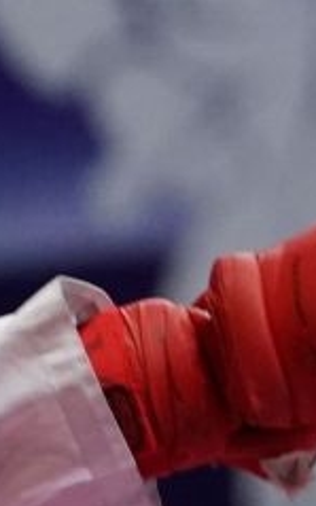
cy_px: 807
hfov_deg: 1.4
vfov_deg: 2.2
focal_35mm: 946
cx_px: -717
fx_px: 13059
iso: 5000
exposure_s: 1/1000
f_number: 2.8
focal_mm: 123
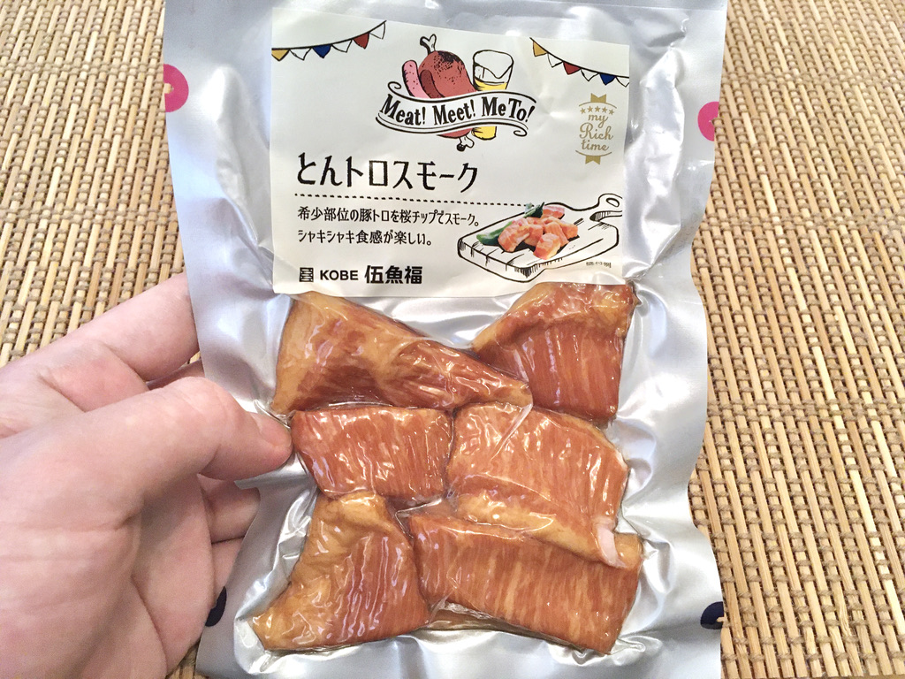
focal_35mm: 29
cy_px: 340
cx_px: 452
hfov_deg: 61.7
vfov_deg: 48.2
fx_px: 758
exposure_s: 1/30
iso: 200
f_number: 2.2
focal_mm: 4.15
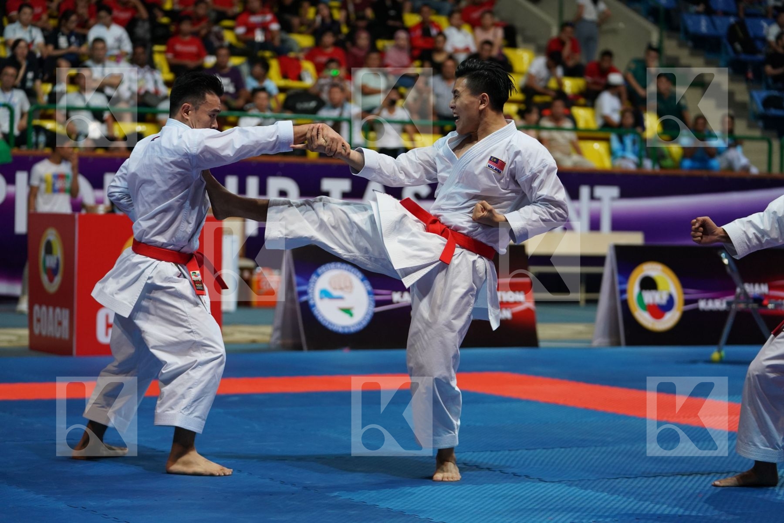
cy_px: 262
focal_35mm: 100
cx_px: 392
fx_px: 2178
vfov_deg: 13.7
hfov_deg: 20.4
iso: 2000
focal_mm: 100
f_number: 2.8
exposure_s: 1/500
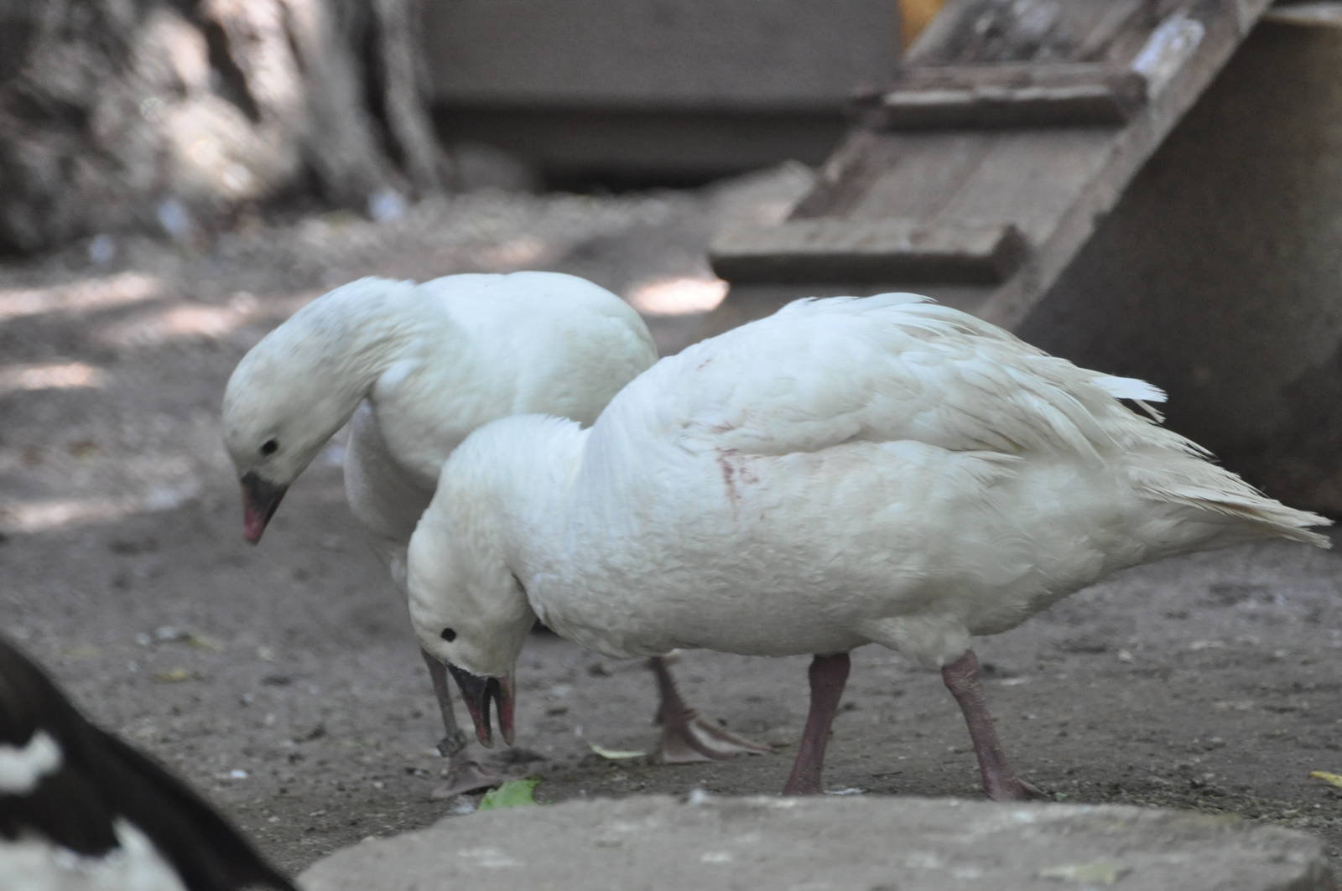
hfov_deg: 4.6
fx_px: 16756
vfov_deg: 3.0
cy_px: 446
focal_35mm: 450
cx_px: 671
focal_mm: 300
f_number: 5.6
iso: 1600
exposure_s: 1/100
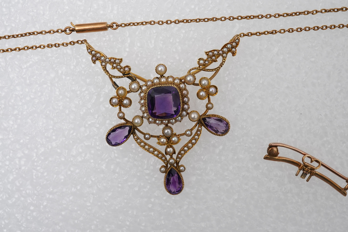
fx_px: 435
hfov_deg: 43.6
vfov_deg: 29.9
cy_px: 116
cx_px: 174
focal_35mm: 45
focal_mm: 30
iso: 500
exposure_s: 1/100
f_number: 20
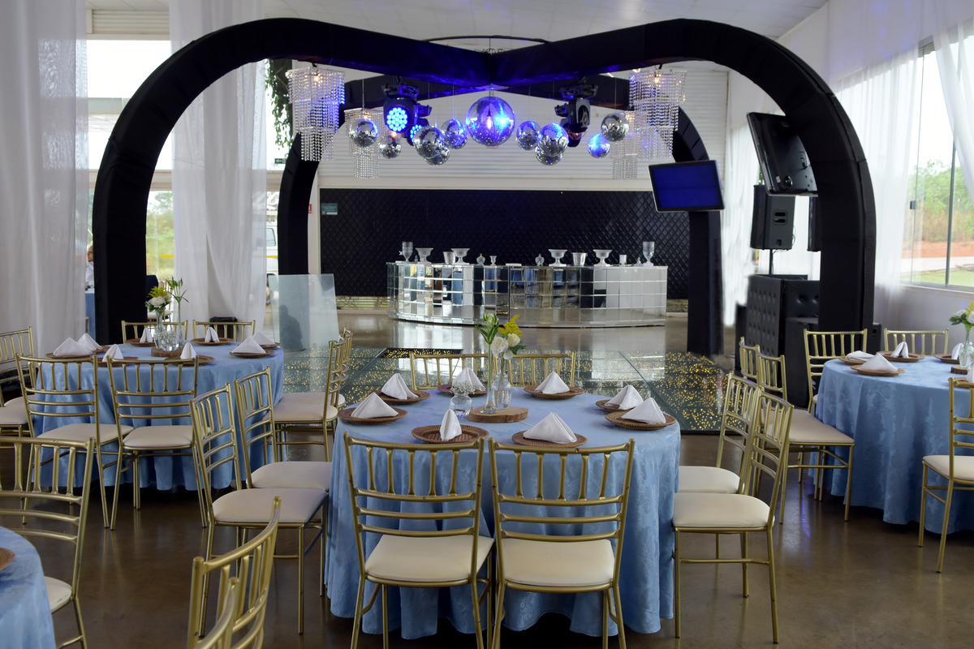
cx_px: 487
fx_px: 933
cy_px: 324
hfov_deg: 55.1
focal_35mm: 34
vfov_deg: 38.4
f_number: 4.5
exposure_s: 1/160
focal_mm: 23
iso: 640
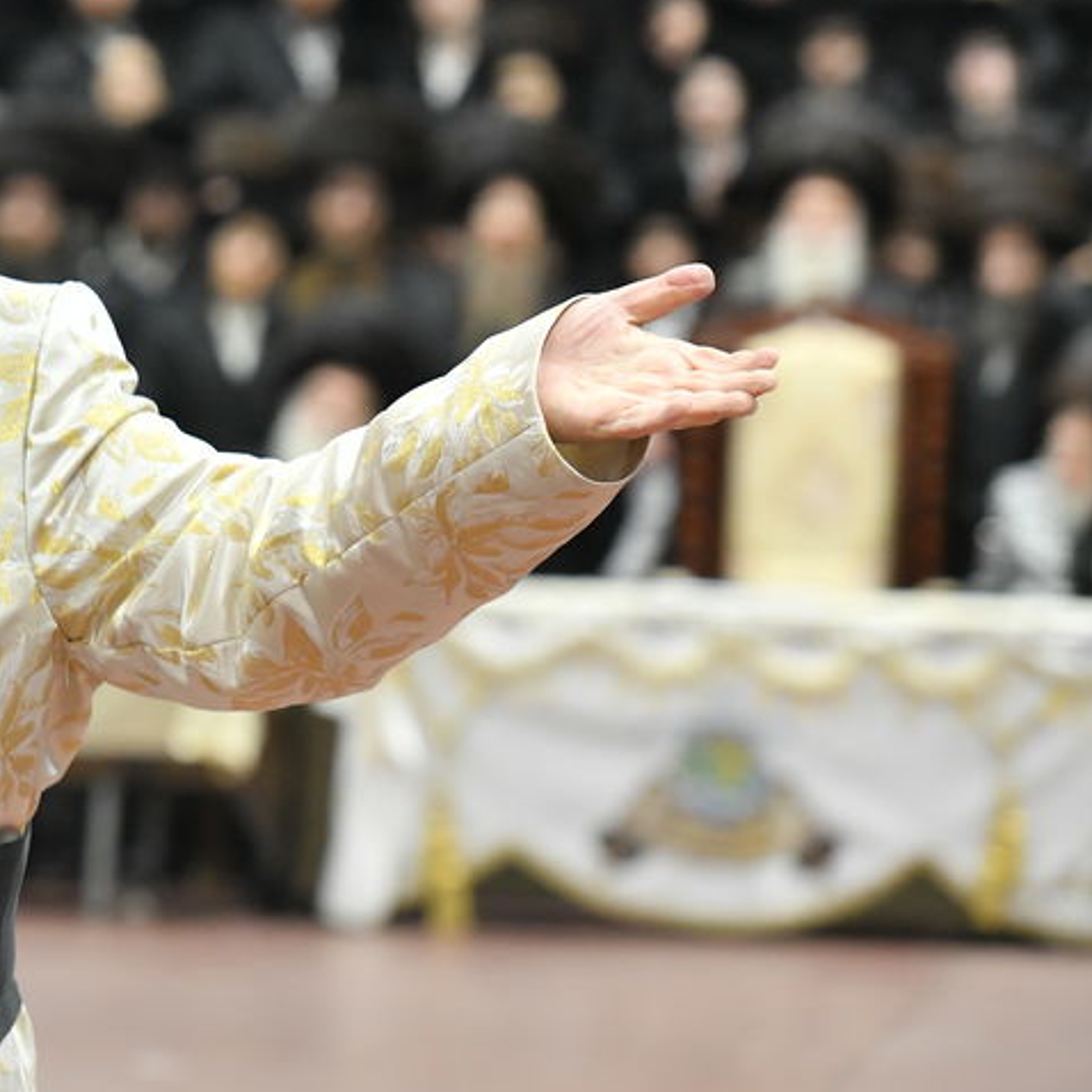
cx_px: -487
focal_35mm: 336
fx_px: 11992
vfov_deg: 5.2
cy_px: 300
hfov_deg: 5.2
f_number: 5.6
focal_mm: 135
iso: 1600
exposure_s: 1/125
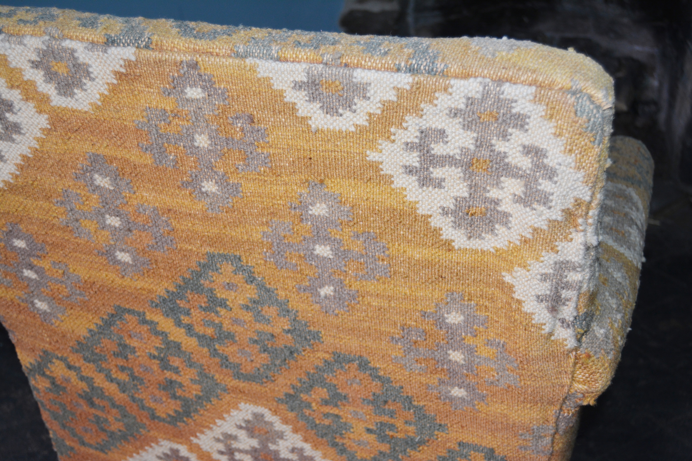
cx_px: 346
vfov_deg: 29.9
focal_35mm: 45
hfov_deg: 43.6
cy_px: 230
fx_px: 865
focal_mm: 30
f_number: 4.2
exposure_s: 1/60
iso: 640
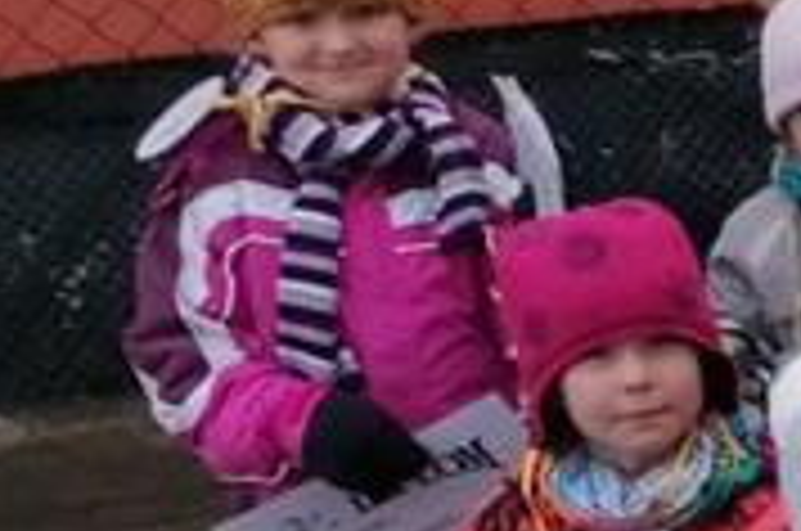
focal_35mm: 235
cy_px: 1004
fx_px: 5219
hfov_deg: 7.9
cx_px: 2160
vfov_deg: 5.7
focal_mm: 4.75
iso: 50
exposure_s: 1/290
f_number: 1.8
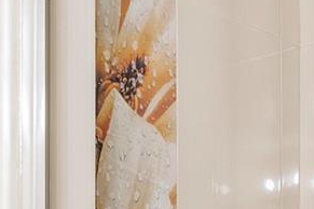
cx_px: 101
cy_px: 305
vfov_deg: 14.6
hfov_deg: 23.0
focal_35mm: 88
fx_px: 767
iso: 400
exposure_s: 1/10
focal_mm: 16
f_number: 8
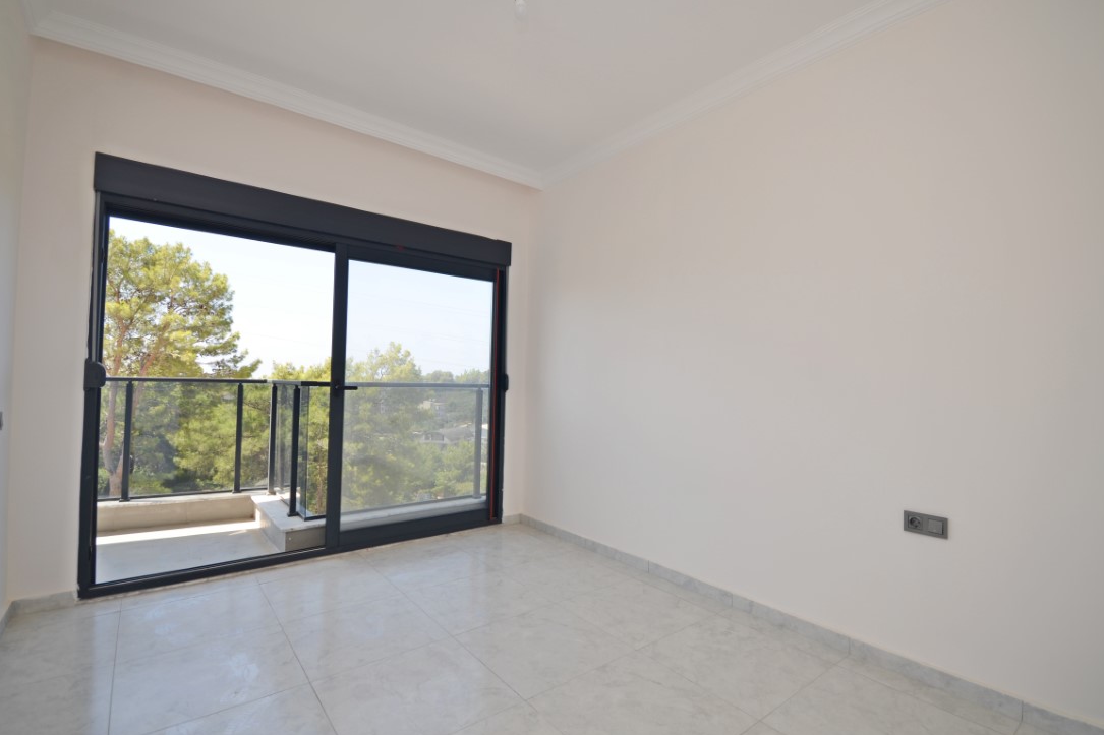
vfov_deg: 73.7
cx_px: 582
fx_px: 491
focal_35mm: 16
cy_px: 357
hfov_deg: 96.7
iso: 100
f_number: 5.6
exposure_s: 1/125
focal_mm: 10
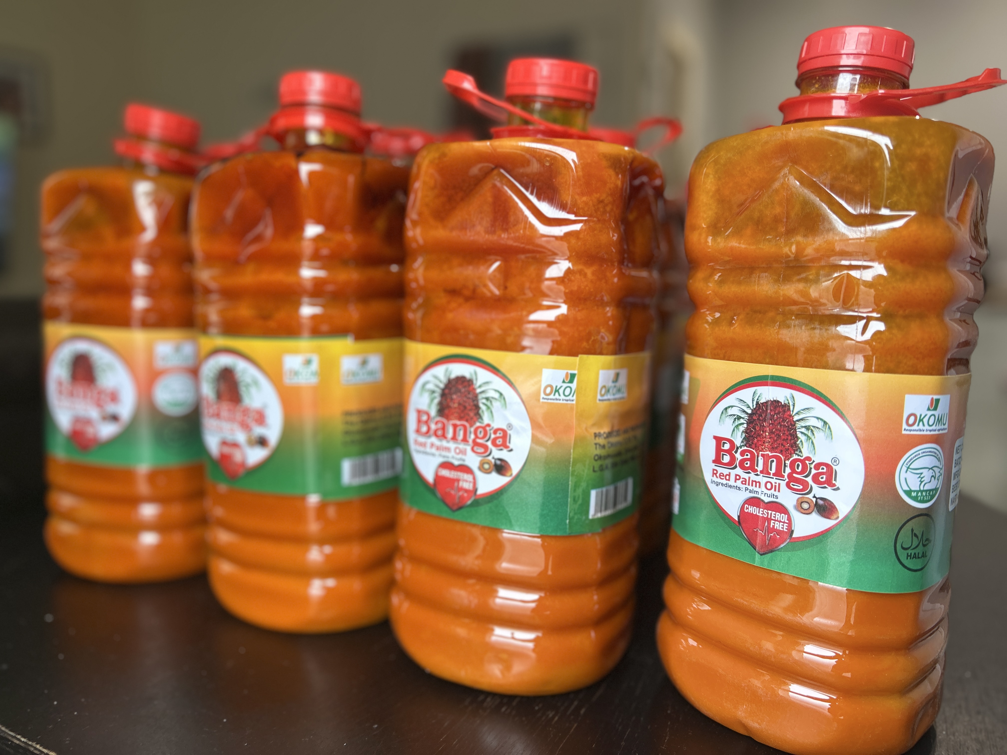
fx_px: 756
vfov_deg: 53.1
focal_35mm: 26
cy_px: 378
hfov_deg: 67.3
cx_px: 504
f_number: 1.5
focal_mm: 5.7
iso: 64
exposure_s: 1/50
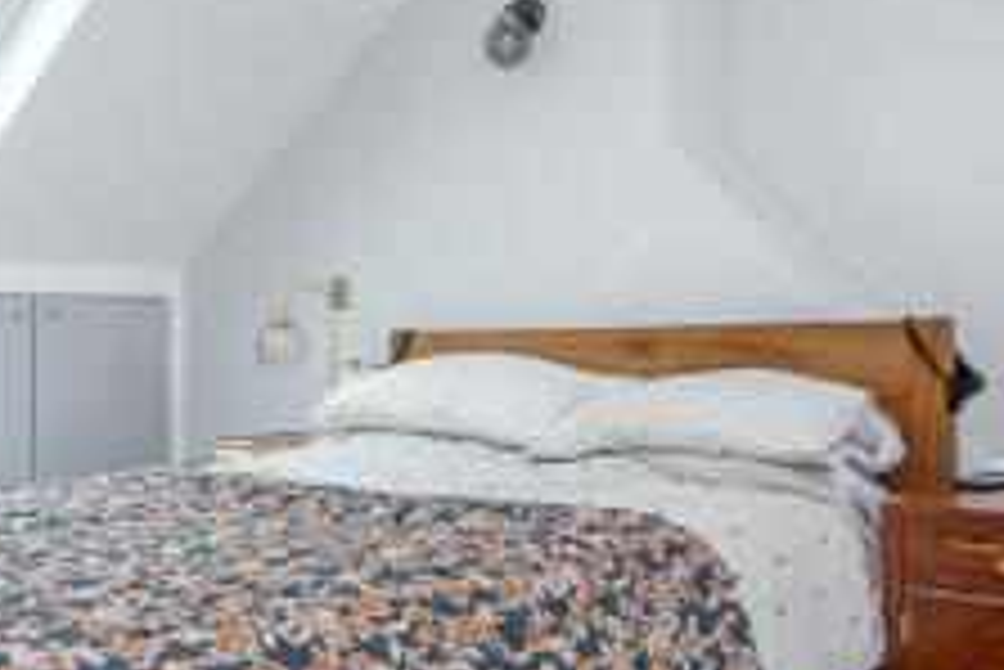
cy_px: 339
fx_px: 1144
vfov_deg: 32.7
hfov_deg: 47.1
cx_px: 608
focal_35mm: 41
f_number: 6.3
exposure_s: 1/8
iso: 400
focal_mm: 14
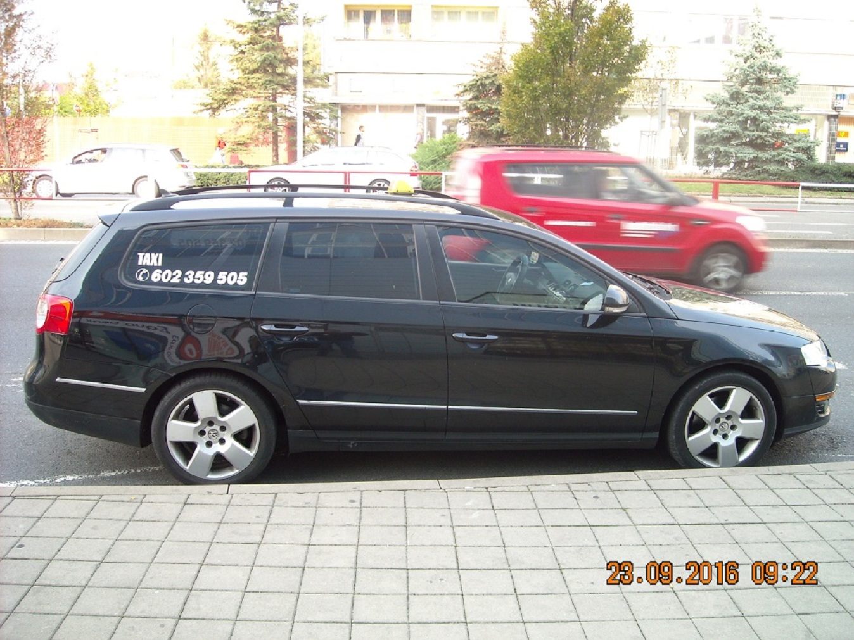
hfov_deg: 52.6
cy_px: 320
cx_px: 427
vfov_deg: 40.7
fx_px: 863
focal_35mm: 35
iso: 64
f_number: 2.8
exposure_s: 1/74
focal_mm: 5.7
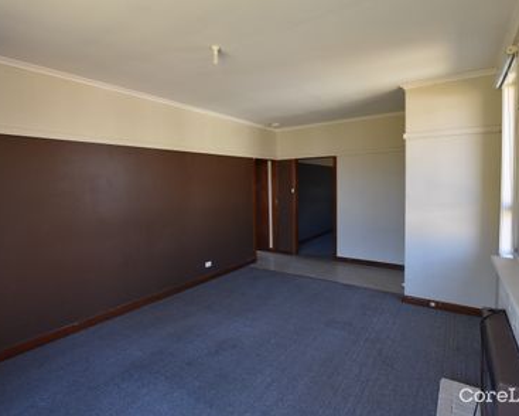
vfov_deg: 73.8
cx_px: 246
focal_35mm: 18
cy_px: 197
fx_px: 277
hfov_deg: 86.3
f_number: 5.6
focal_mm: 10
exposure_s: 1/125
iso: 800
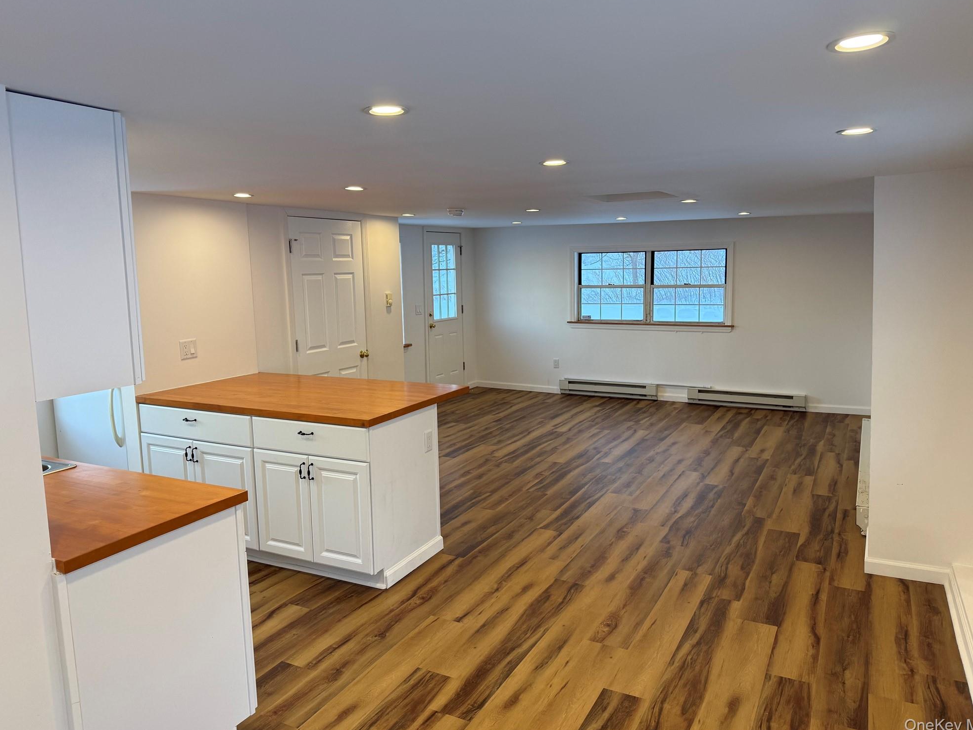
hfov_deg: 69.4
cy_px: 357
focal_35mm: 25
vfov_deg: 54.9
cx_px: 498
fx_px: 703
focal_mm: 6.76
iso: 125
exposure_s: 1/191
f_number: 1.78
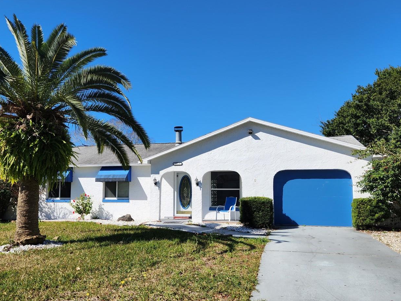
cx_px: 181
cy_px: 162
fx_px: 347
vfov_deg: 46.8
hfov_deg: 59.9
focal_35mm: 30
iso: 20
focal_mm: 5.4
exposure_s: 1/1899
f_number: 1.8
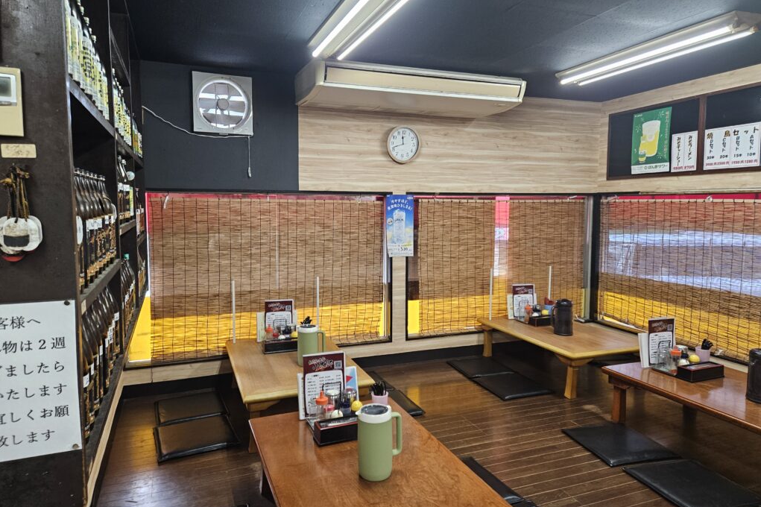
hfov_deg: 73.8
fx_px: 507
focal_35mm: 24
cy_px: 250
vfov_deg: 53.1
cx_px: 380
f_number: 1.8
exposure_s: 1/120
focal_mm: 5.4
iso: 320
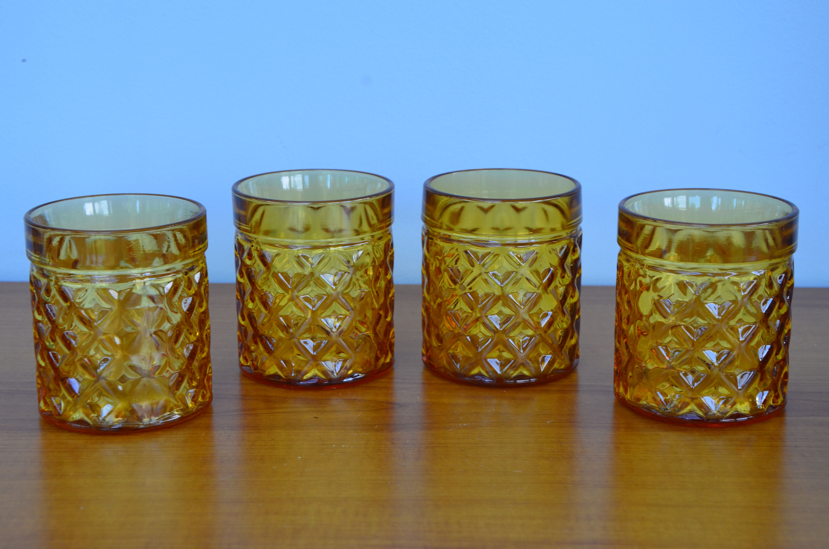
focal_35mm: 75
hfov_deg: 27.0
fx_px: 1724
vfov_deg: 18.1
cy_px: 274
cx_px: 414
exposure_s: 1/40
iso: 400
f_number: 9
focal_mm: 50
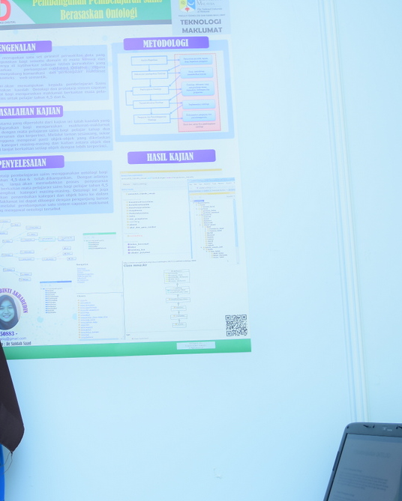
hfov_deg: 26.7
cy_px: 253
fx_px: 832
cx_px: 88
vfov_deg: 33.6
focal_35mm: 56
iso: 800
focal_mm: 26
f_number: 2.8
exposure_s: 1/200
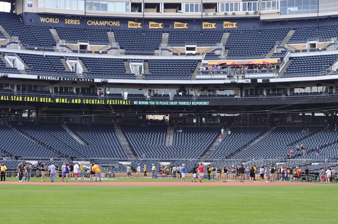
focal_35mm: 93
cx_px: 178
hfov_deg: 21.9
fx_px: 872
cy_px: 125
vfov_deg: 14.7
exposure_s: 1/200
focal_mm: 50
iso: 200
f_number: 5
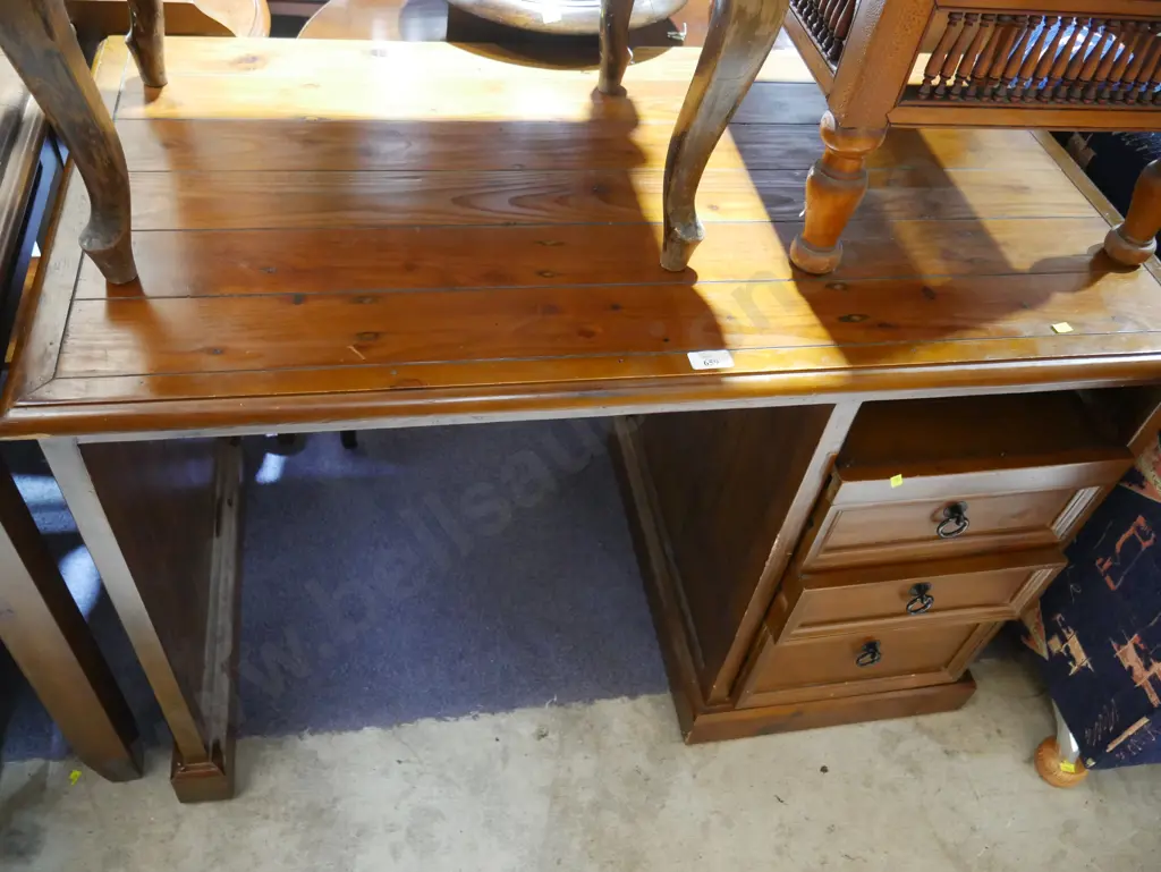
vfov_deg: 49.8
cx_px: 580
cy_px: 436
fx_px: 940
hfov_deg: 63.4
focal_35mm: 28
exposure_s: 1/60
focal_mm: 14
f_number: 3.5
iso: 3200
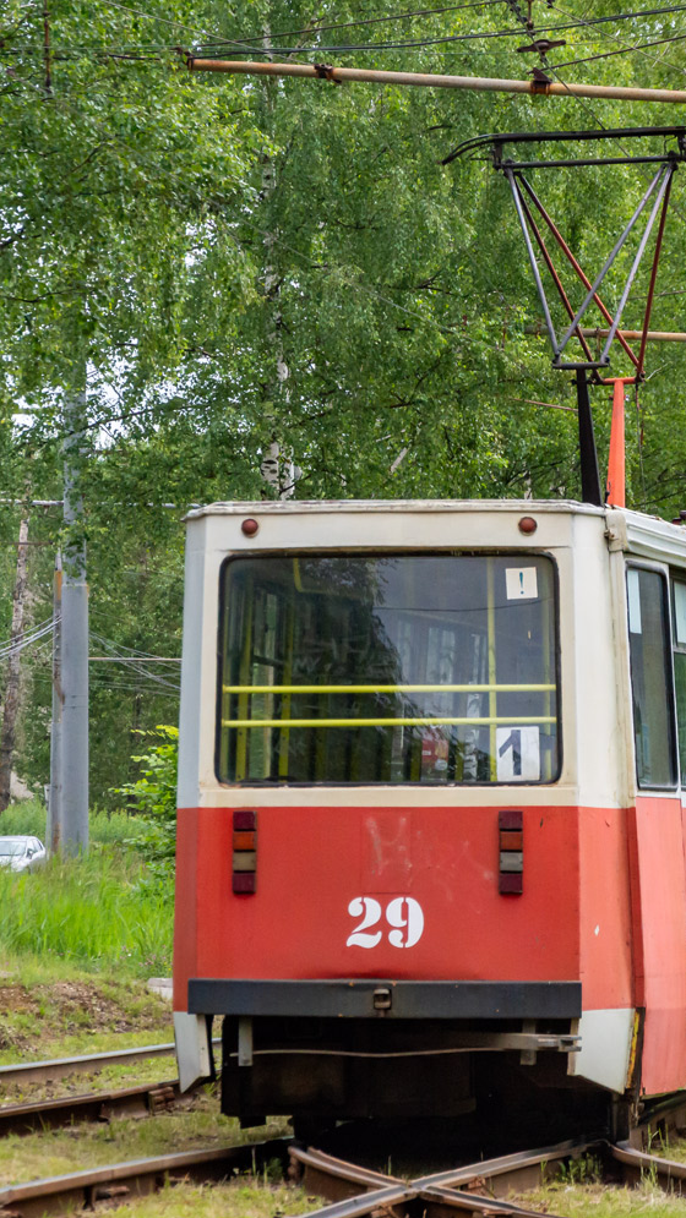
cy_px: 609
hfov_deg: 5.7
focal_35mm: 213
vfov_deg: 10.1
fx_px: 6885
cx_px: 457
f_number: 5.6
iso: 900
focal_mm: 90
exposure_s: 1/2000
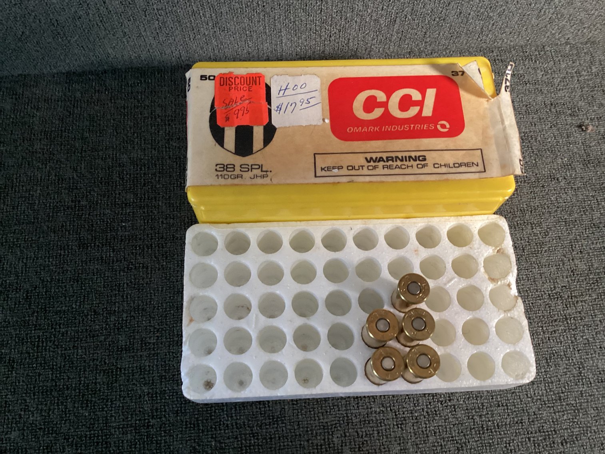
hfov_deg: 58.3
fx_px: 542
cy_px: 227
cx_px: 302
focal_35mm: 31
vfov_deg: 45.4
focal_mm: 3.3
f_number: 2.4
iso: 320
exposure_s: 1/60
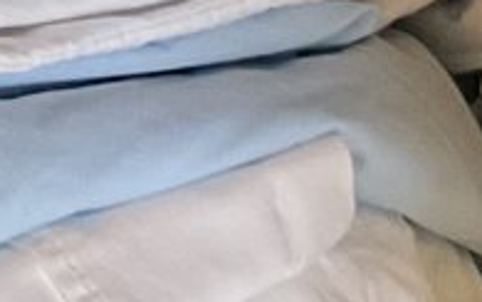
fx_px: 3140
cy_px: -623
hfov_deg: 8.8
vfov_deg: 5.2
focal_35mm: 239
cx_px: 103
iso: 250
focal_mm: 3
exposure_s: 1/50
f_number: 1.8
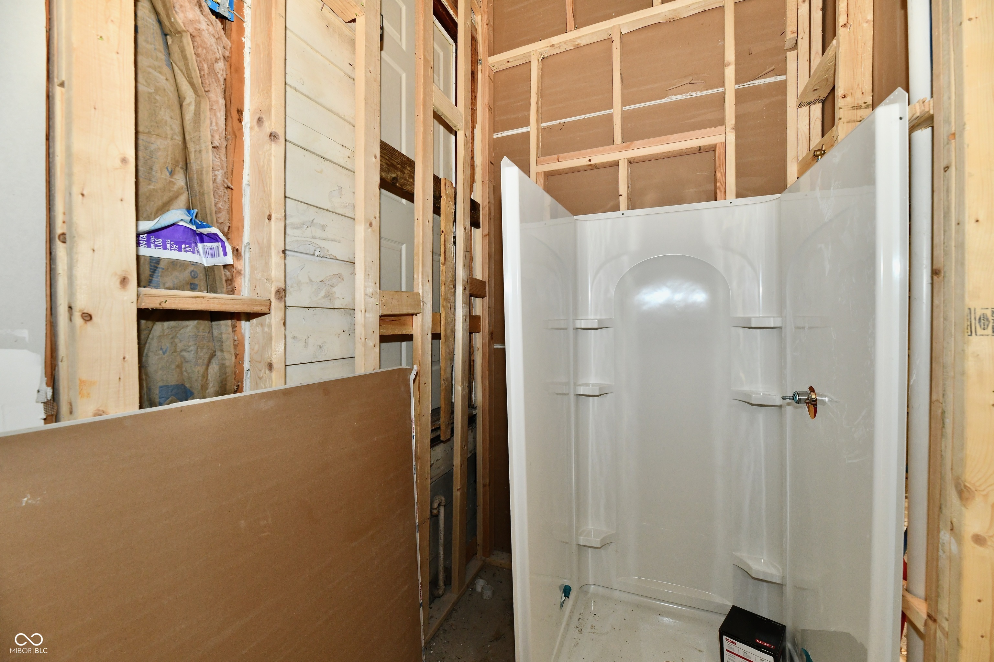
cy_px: 331
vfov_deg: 81.2
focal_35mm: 14
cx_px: 497
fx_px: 387
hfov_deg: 104.3
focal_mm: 14
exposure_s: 1/60
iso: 800
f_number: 7.1
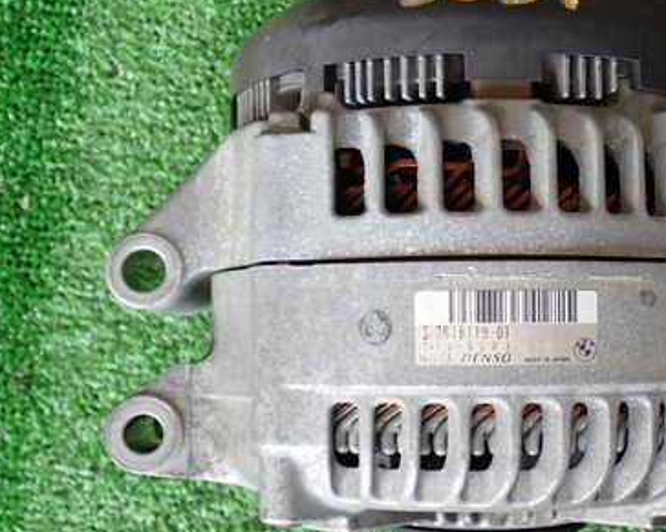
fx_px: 1301
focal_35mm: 66
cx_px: 500
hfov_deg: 28.3
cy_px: 313
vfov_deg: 23.1
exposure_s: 1/80
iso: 100
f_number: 2.8
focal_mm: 7.31
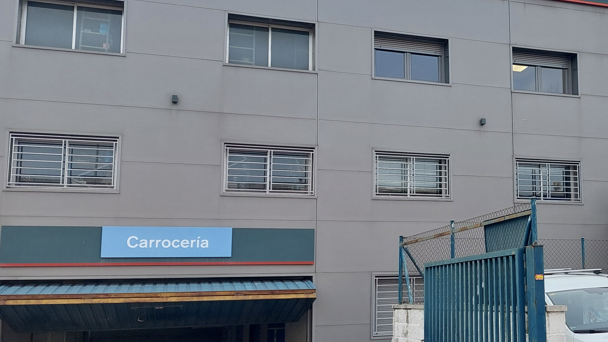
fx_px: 774
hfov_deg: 41.0
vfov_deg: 24.9
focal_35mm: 48
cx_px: 491
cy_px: 172
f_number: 1.8
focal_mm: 5.23
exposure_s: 1/334
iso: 40
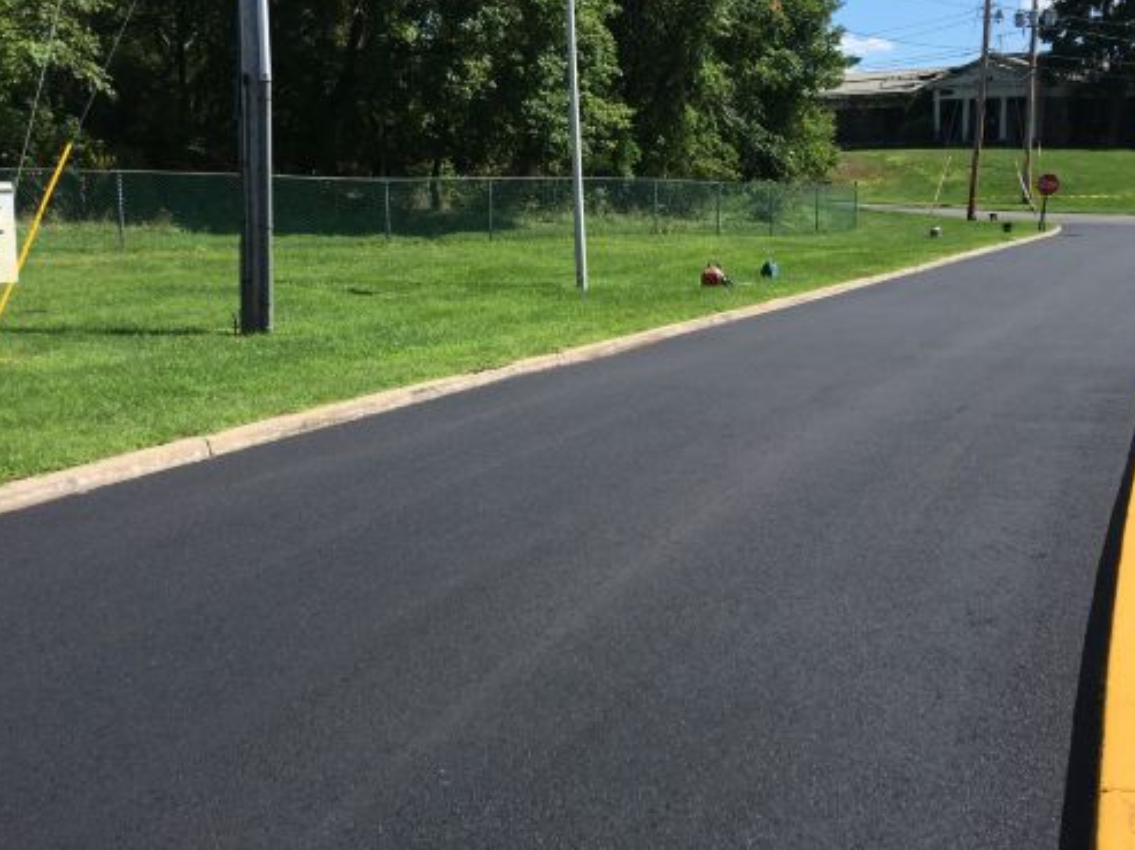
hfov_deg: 40.4
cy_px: 515
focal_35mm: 47
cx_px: 648
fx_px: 1540
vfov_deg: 30.8
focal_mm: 4.15
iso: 25
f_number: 2.2
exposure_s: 1/1832
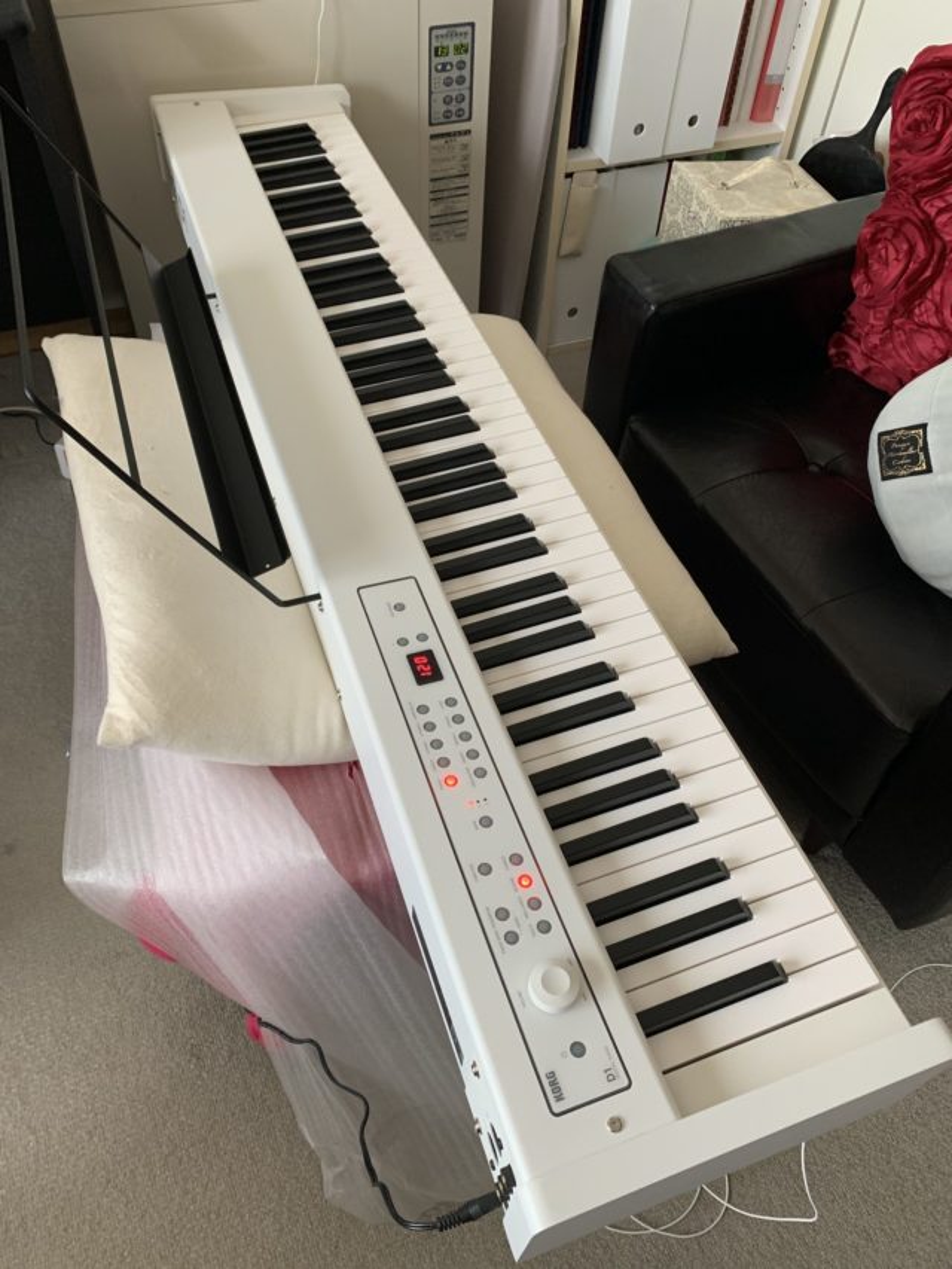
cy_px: 634
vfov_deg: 67.3
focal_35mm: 26
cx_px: 476
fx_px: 953
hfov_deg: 53.1
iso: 160
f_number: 1.8
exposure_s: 1/60
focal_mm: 4.25
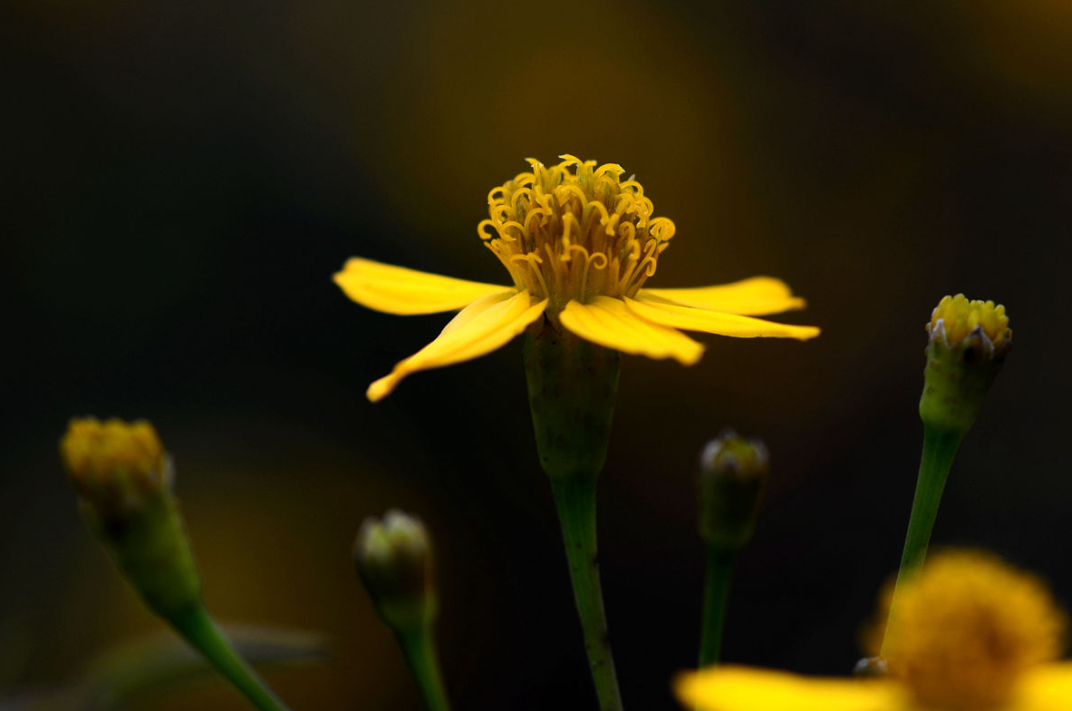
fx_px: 5933
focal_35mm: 200
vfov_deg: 6.9
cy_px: 300
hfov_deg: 10.3
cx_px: 417
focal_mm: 105
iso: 200
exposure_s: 1/125
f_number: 5.6
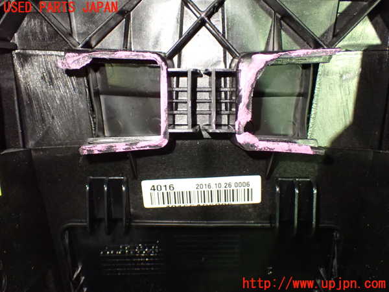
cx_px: 194
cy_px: 146
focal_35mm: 44
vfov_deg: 32.9
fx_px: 494
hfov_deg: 42.9
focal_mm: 7.84
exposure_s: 1/40
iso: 1250
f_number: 2.9
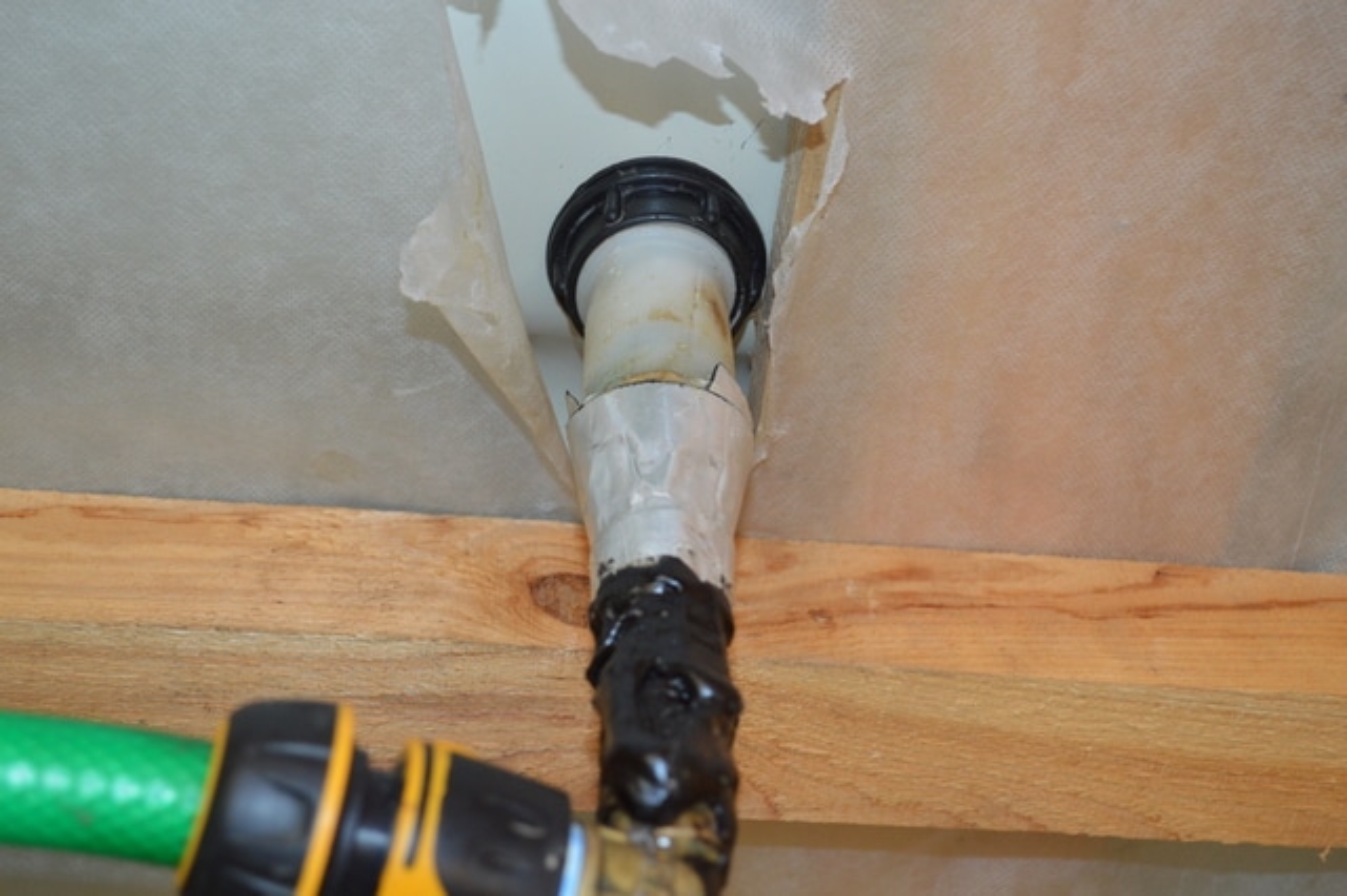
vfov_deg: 25.7
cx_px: 674
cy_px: 448
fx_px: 1963
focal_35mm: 52
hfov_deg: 37.9
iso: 720
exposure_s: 1/60
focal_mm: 35
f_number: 5
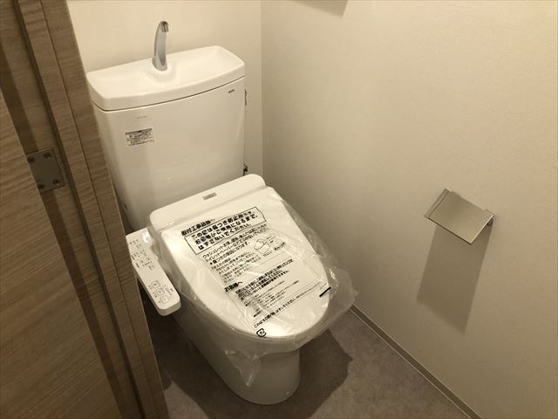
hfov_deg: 63.4
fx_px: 451
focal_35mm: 28
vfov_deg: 49.7
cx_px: 279
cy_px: 210
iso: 32
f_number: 1.8
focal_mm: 3.99
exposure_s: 1/25
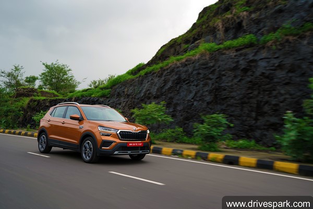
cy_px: 104
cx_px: 156
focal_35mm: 35
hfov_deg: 54.4
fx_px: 304
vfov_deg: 37.9
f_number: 4
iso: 50
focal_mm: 35
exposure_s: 1/100
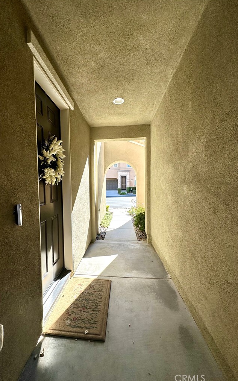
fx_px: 156
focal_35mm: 15
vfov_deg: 101.5
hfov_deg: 74.3
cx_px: 102
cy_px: 191
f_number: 2.2
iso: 40
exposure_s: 1/415
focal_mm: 2.22
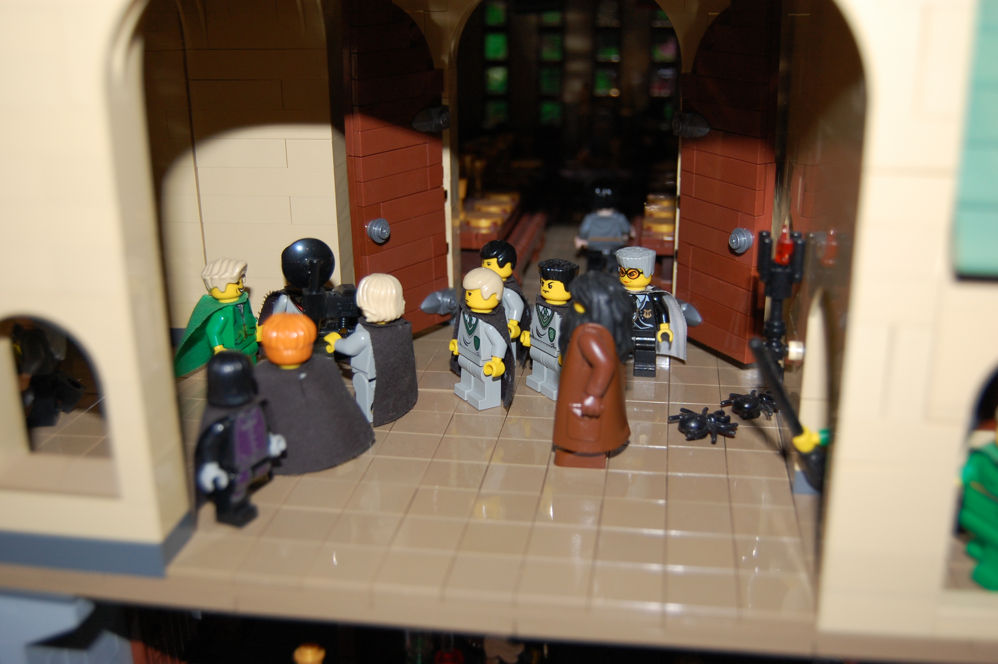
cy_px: 332
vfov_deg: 34.1
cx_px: 499
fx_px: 1080
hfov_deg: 49.6
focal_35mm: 39
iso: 400
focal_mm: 26
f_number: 4.2
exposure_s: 1/60
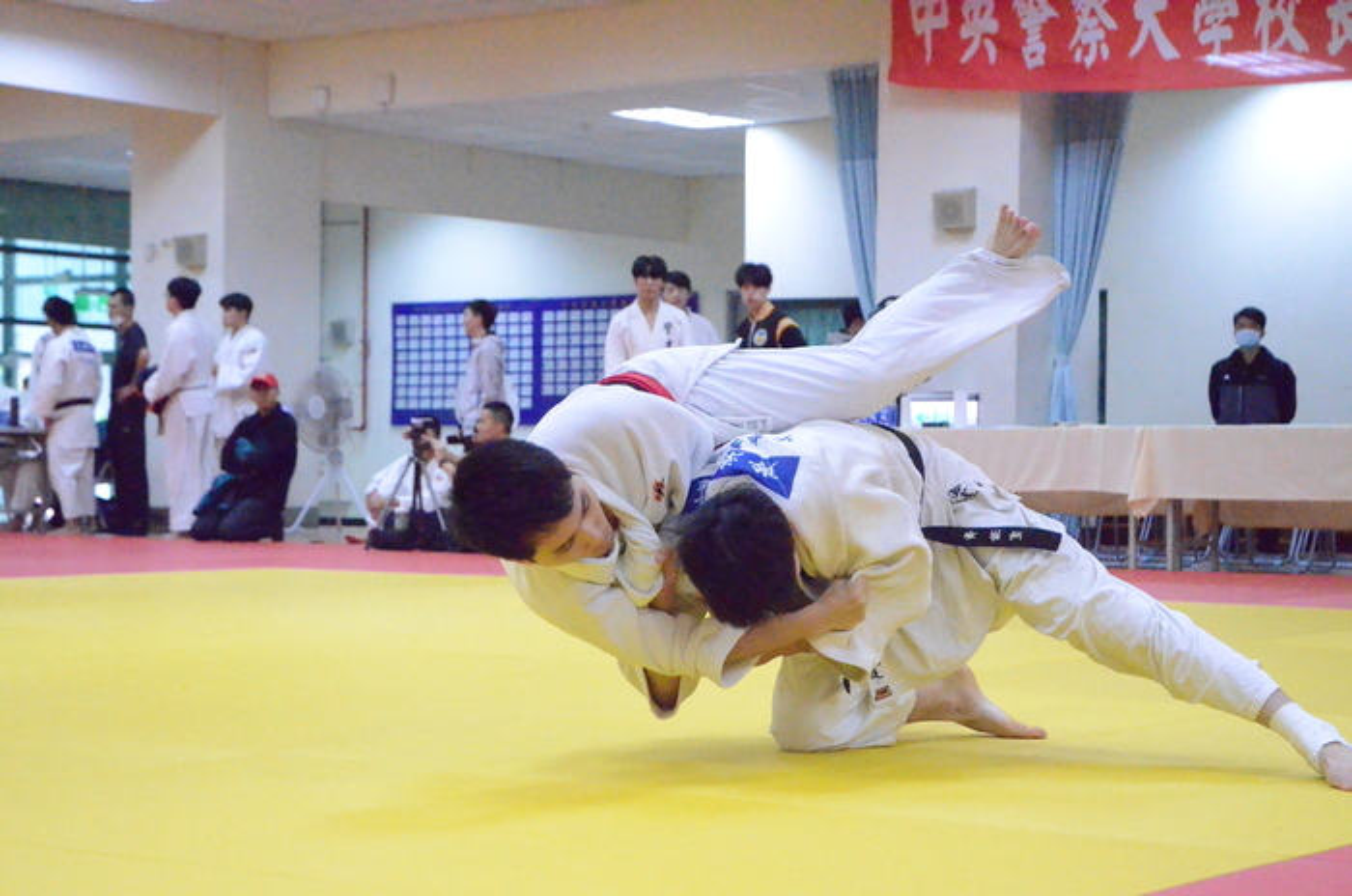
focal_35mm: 72
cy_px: 448
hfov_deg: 28.1
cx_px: 676
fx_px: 2699
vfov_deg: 18.9
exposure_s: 1/2500
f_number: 4.5
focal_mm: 48
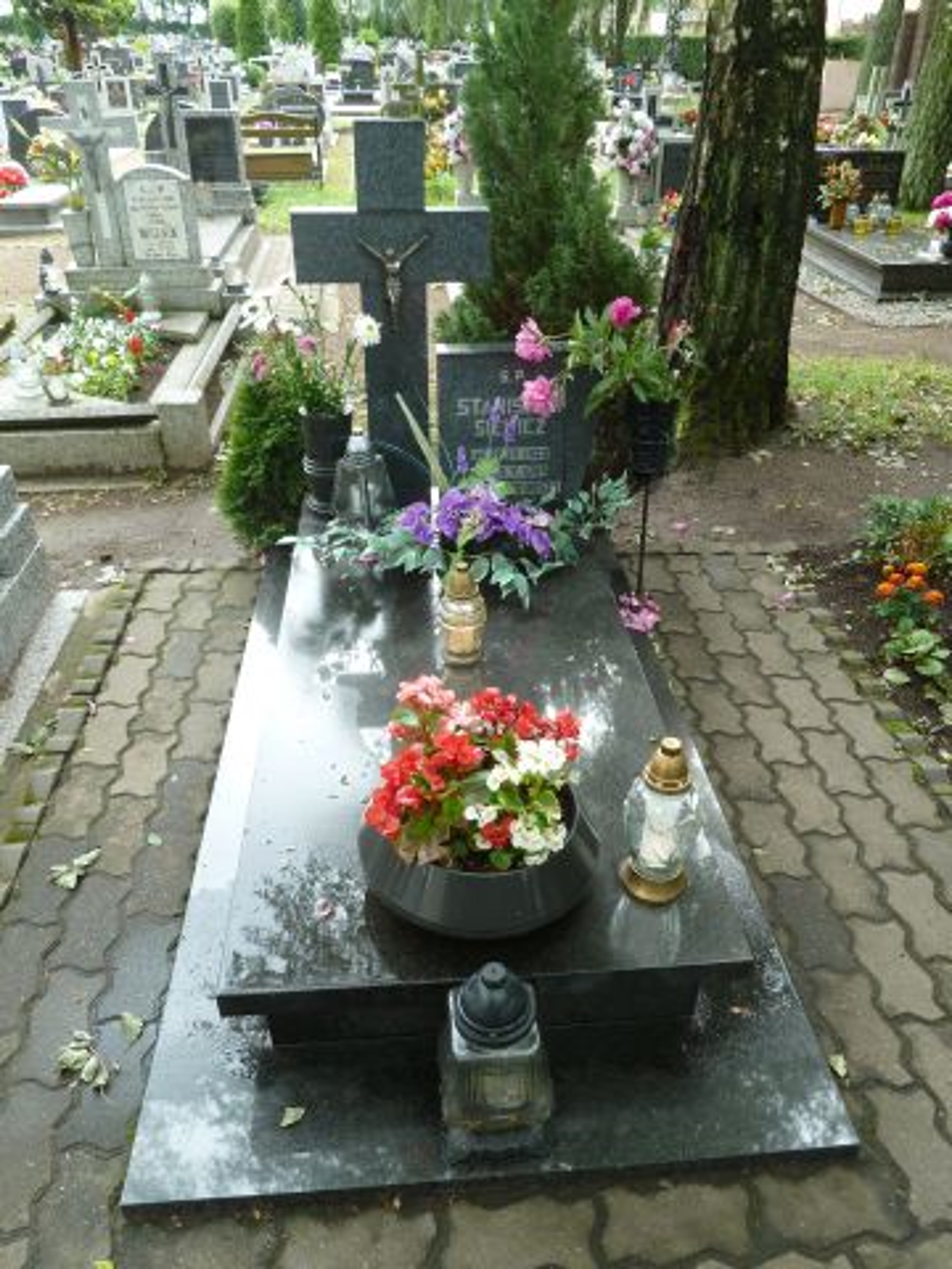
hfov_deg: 54.9
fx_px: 917
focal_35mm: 25
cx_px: 476
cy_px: 634
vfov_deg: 69.4
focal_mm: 4.1
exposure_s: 1/60
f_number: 3.3
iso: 80
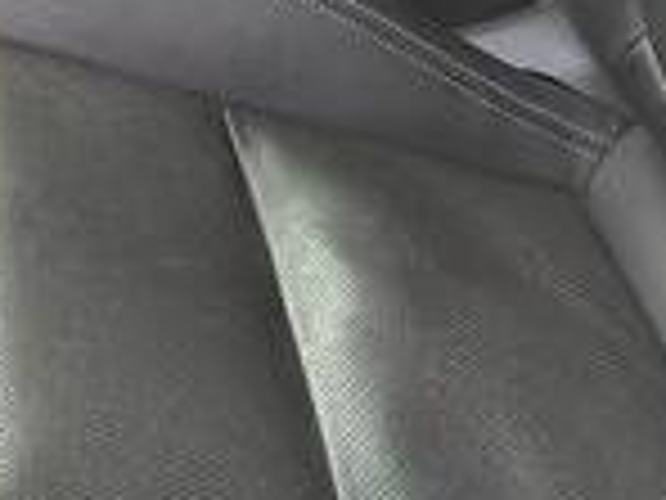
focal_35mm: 141
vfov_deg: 9.5
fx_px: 2713
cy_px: -649
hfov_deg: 13.5
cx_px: -202
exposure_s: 1/100
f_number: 1.8
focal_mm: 4.8
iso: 130
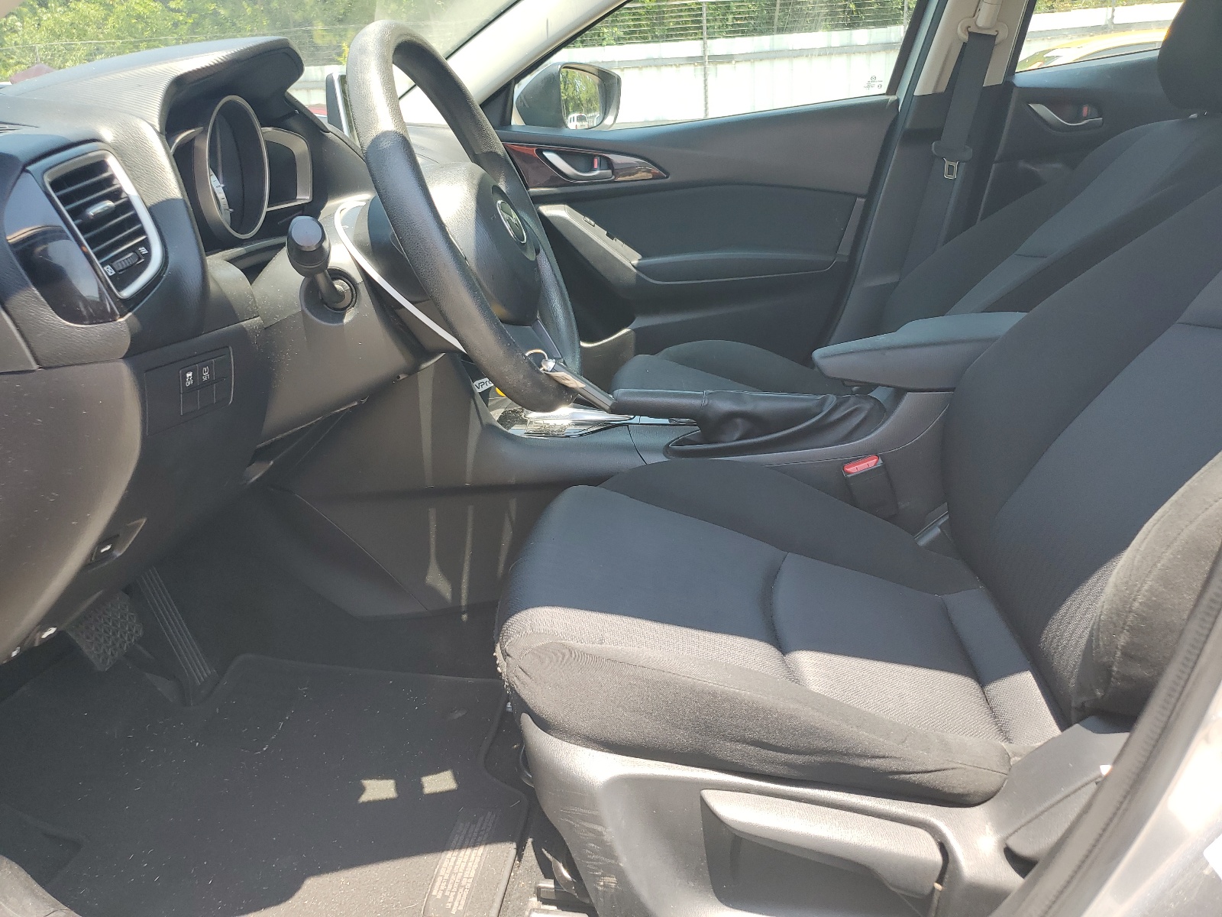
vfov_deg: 53.1
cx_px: 611
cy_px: 458
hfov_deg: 67.3
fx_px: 918
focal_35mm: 26
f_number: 1.5
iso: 50
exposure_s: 1/370
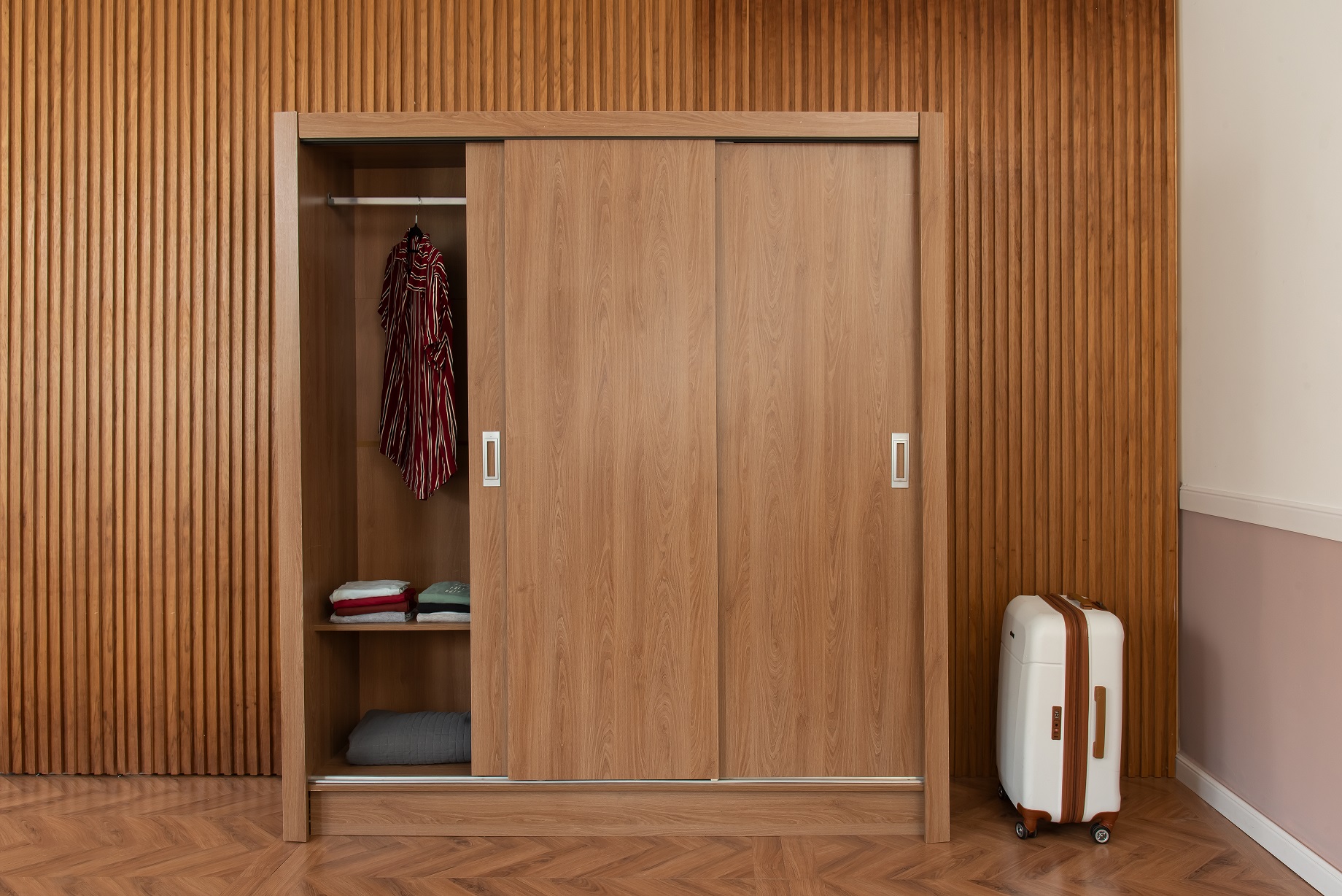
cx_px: 671
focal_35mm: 31
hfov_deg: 60.3
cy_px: 448
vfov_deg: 42.4
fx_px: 1156
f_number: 13
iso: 250
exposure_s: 1/3
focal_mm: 31
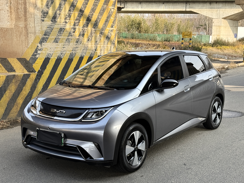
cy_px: 92
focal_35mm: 48
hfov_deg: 39.7
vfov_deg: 30.3
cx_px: 122
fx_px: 338
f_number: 1.78
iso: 64
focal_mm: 6.76
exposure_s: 1/846
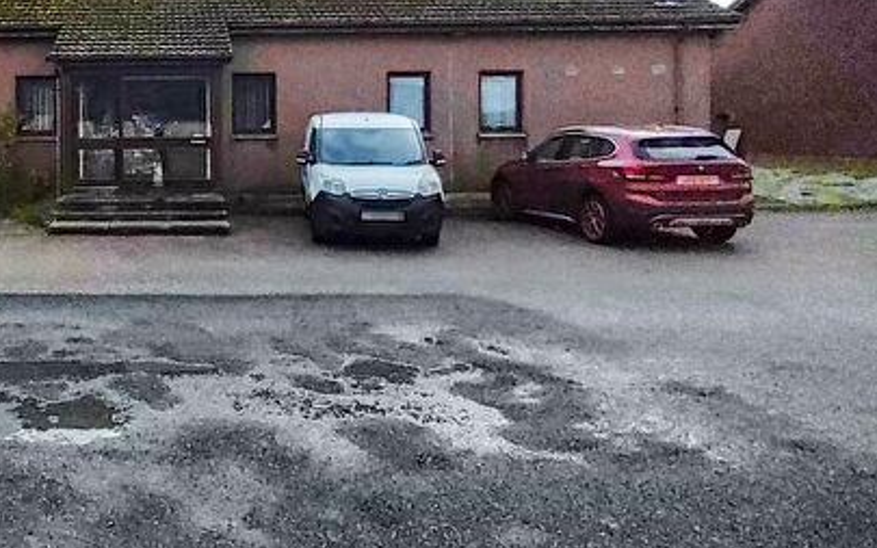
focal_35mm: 33
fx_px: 789
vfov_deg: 37.3
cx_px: 126
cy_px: 131
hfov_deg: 52.7
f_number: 2.2
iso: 50
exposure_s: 1/3500
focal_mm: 1.68
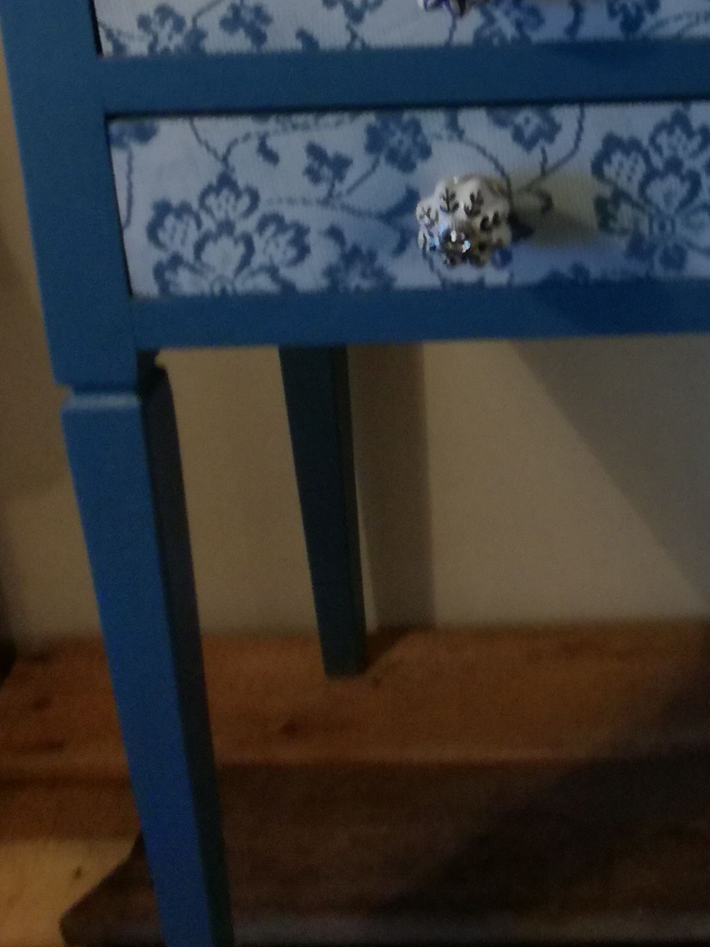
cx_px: 920
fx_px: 2024
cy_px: -102
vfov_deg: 24.5
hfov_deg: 18.5
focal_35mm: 74
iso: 125
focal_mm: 3.79
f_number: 2
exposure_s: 1/33.3
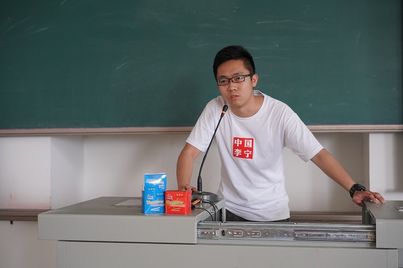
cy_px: 134
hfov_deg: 36.3
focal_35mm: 55
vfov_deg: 24.6
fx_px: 615
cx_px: 202
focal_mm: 55
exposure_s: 1/160
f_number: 4
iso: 3200
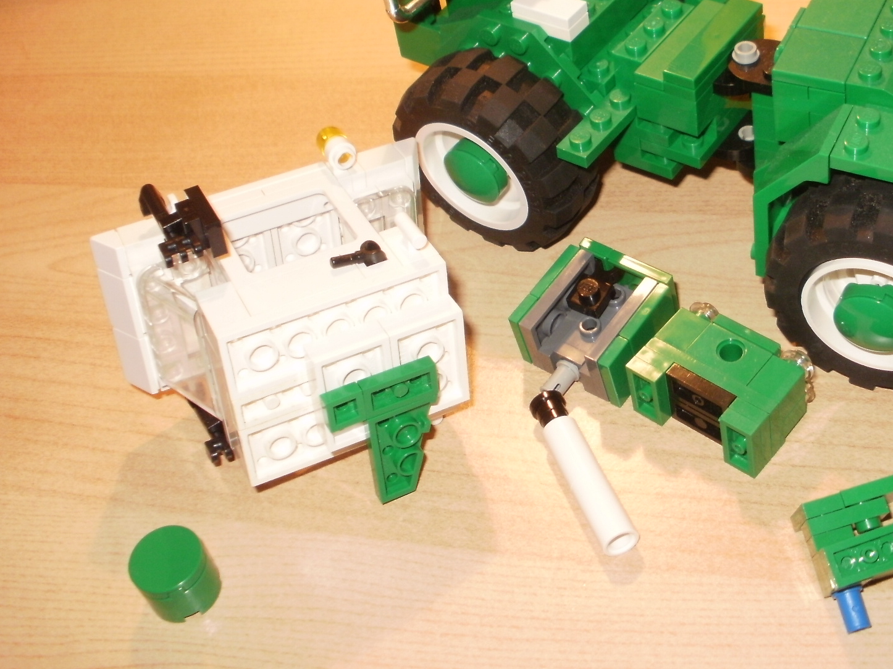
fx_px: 1315
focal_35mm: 51
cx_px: 595
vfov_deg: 28.5
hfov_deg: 37.1
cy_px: 275
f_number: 3.5
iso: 125
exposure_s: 1/30
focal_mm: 6.3
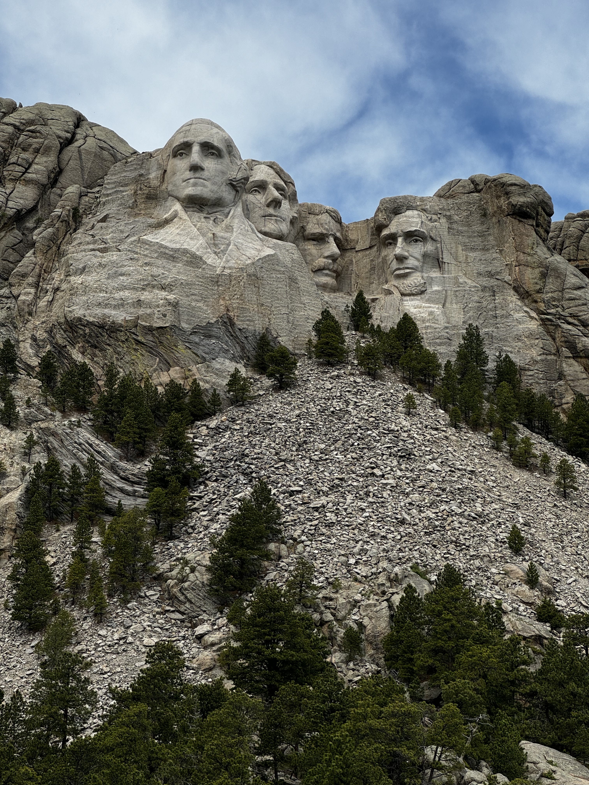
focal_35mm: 77
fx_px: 1747
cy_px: 392
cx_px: 294
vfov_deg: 25.3
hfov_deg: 19.1
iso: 25
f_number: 2.8
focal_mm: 9
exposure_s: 1/791
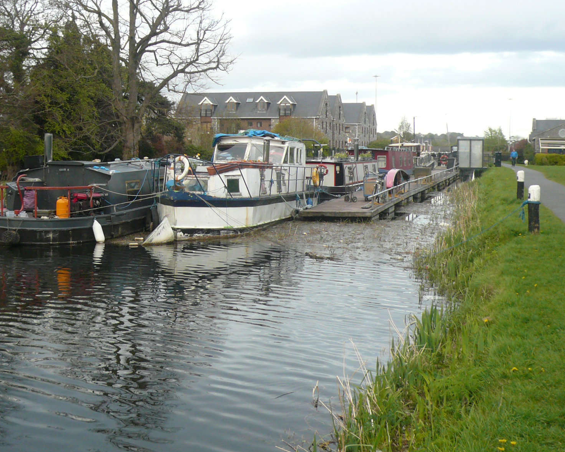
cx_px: 264
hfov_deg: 36.6
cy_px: 230
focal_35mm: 51
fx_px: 853
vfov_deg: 29.7
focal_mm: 5.2
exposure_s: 1/160
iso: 100
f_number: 2.9
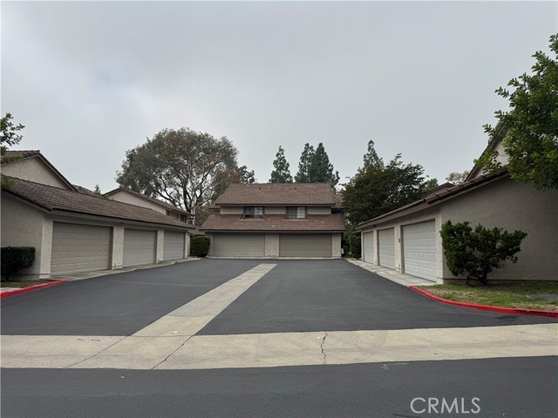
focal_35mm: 24
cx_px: 279
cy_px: 209
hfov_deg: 71.6
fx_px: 387
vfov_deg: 56.8
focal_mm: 6.76
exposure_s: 1/5348
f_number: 1.78
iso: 80
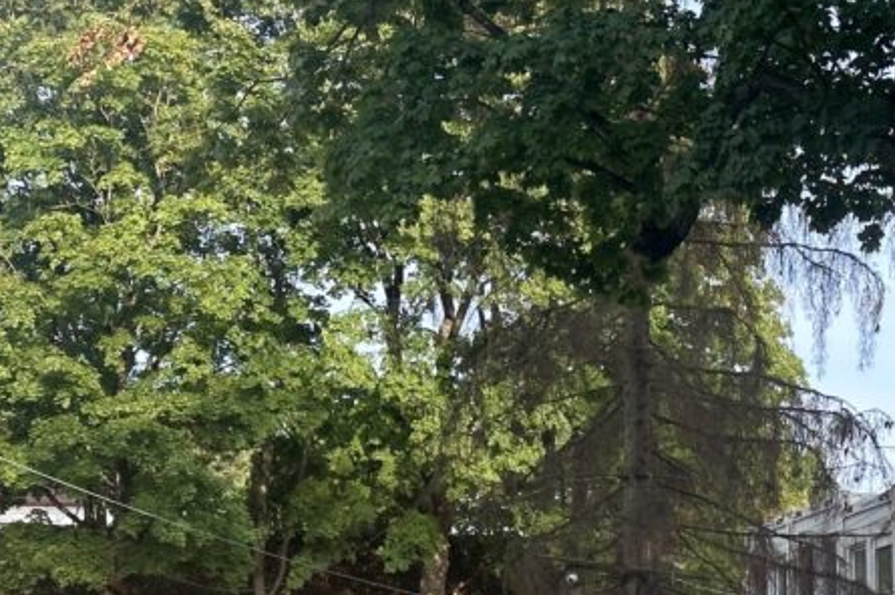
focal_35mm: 115
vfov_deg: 11.6
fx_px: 2857
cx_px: 521
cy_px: 748
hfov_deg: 17.8
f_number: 1.78
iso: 64
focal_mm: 6.86
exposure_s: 1/627
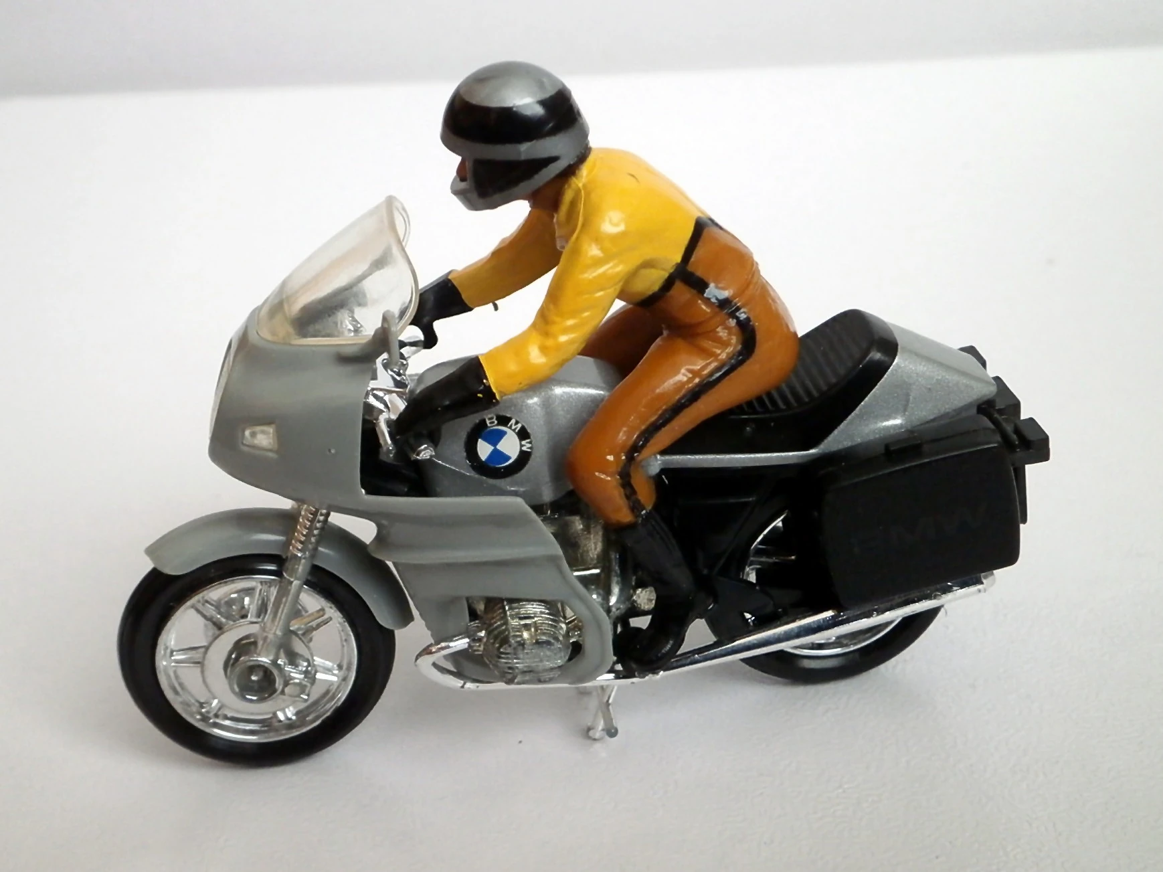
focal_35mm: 47
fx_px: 1579
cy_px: 436
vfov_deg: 30.9
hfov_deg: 40.4
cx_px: 582
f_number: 3.4
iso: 400
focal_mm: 8.3
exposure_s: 1/30
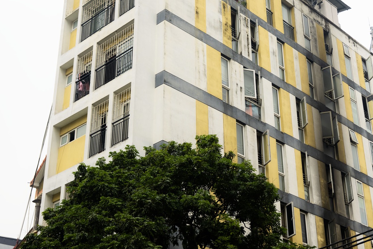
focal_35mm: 62
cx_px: 242
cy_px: 108
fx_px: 641
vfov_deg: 21.9
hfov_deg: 32.2
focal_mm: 34.5
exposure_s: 1/640
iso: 160
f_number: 3.2
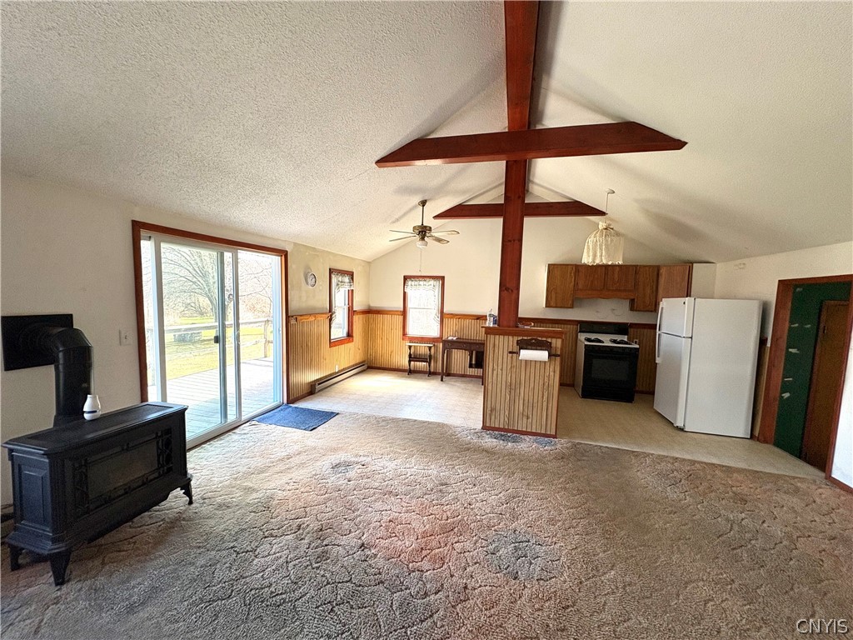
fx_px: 345
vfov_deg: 85.7
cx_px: 426
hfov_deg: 102.1
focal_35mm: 14
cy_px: 320
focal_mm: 2.22
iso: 80
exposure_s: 1/99
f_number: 2.2
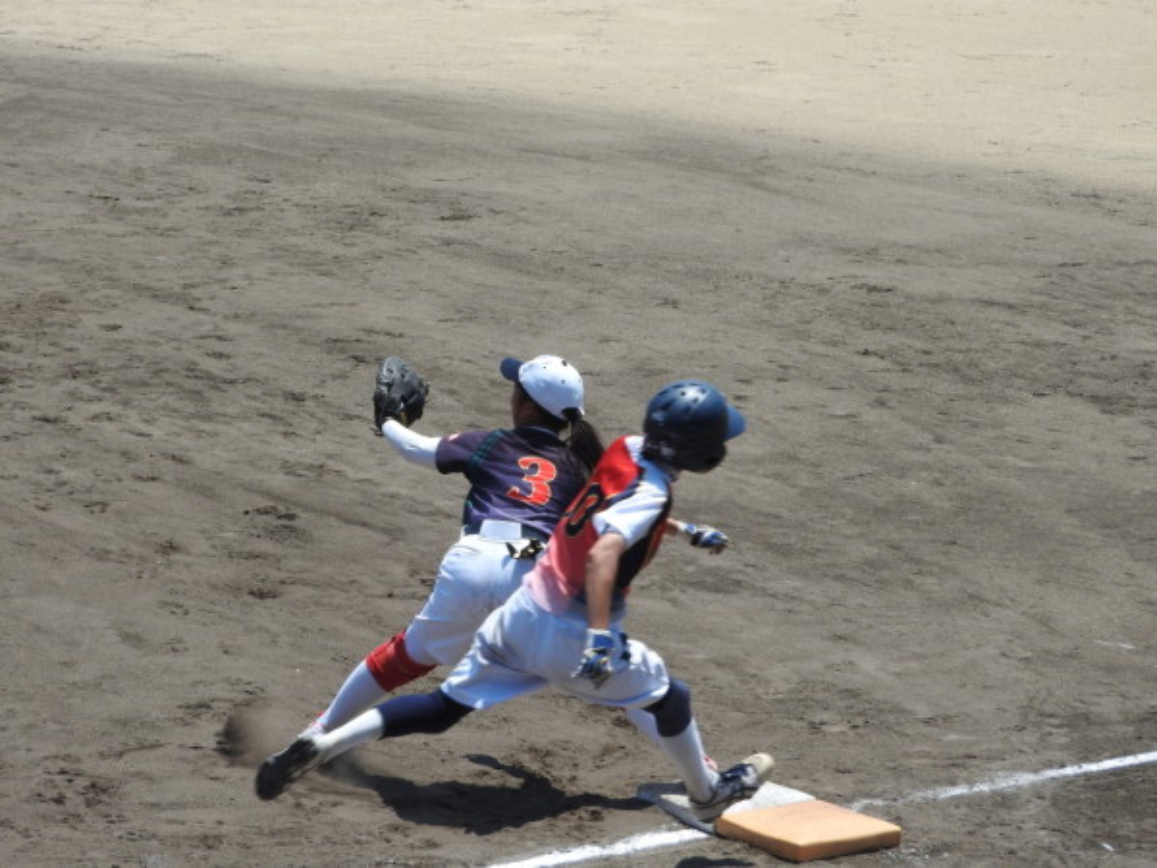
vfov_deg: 11.0
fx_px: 4512
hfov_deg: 14.6
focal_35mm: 135
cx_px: 578
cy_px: 434
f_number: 5
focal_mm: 24.2
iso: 100
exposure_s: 1/500
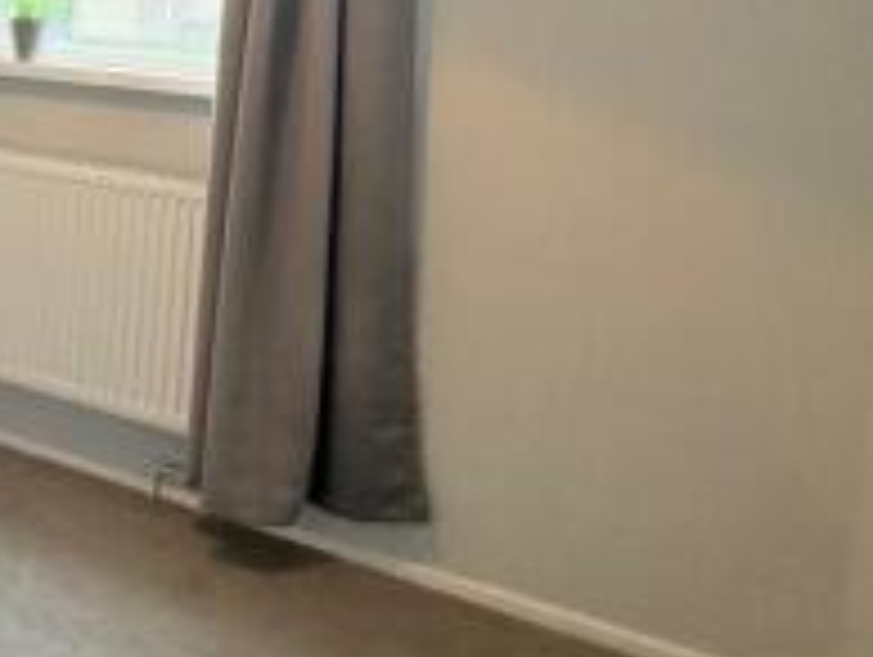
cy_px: 29
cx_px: -272
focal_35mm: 42
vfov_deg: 32.2
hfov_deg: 32.8
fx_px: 1061
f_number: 2.2
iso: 250
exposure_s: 1/100
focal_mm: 2.22
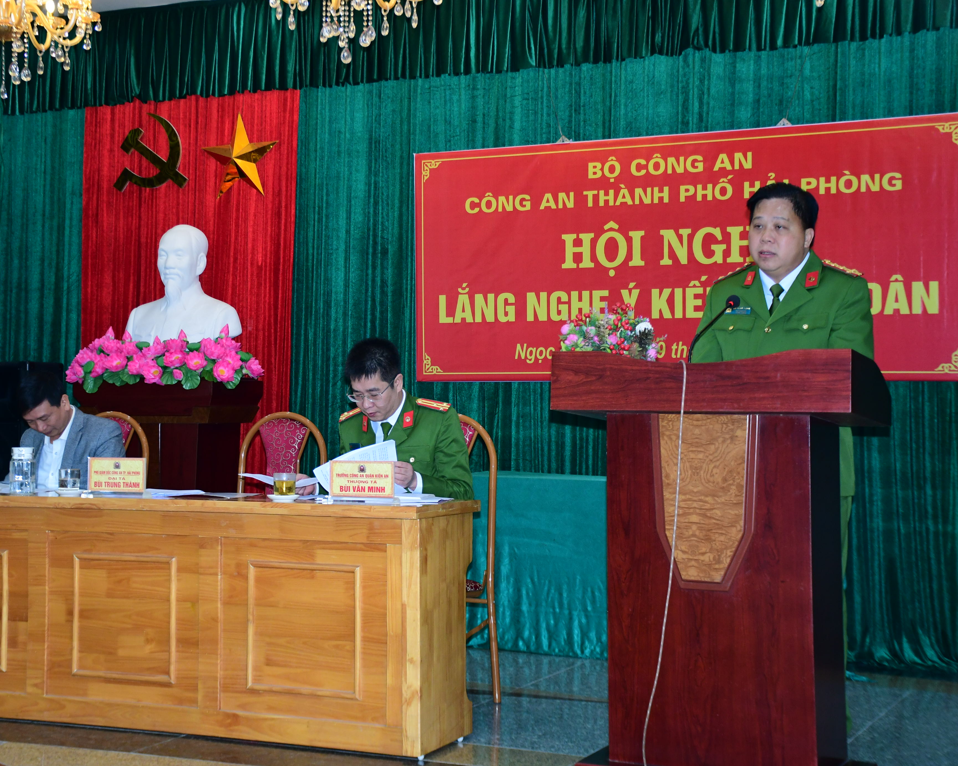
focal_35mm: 60
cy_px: 386
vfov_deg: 25.6
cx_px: 401
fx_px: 1689
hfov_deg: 31.6
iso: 1250
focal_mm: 35
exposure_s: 1/200
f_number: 4.2
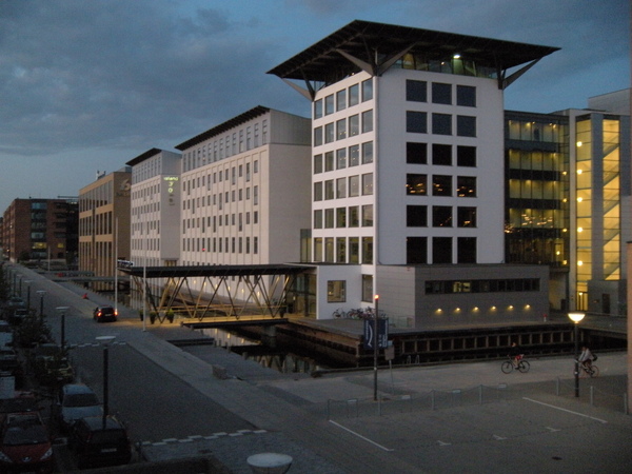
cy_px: 237
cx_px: 316
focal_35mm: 44
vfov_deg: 32.9
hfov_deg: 42.9
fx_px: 803
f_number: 4
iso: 400
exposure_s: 1/24.5
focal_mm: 7.4
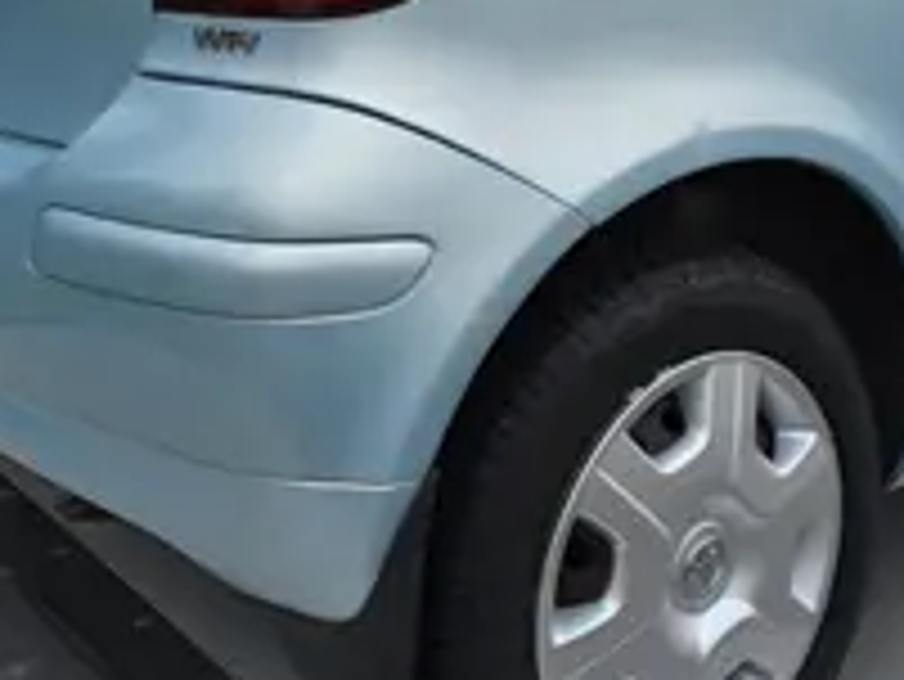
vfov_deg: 25.1
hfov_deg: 34.4
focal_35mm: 55
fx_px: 1437
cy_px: -32
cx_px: 648
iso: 80
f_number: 1.7
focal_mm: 6.3
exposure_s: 1/180
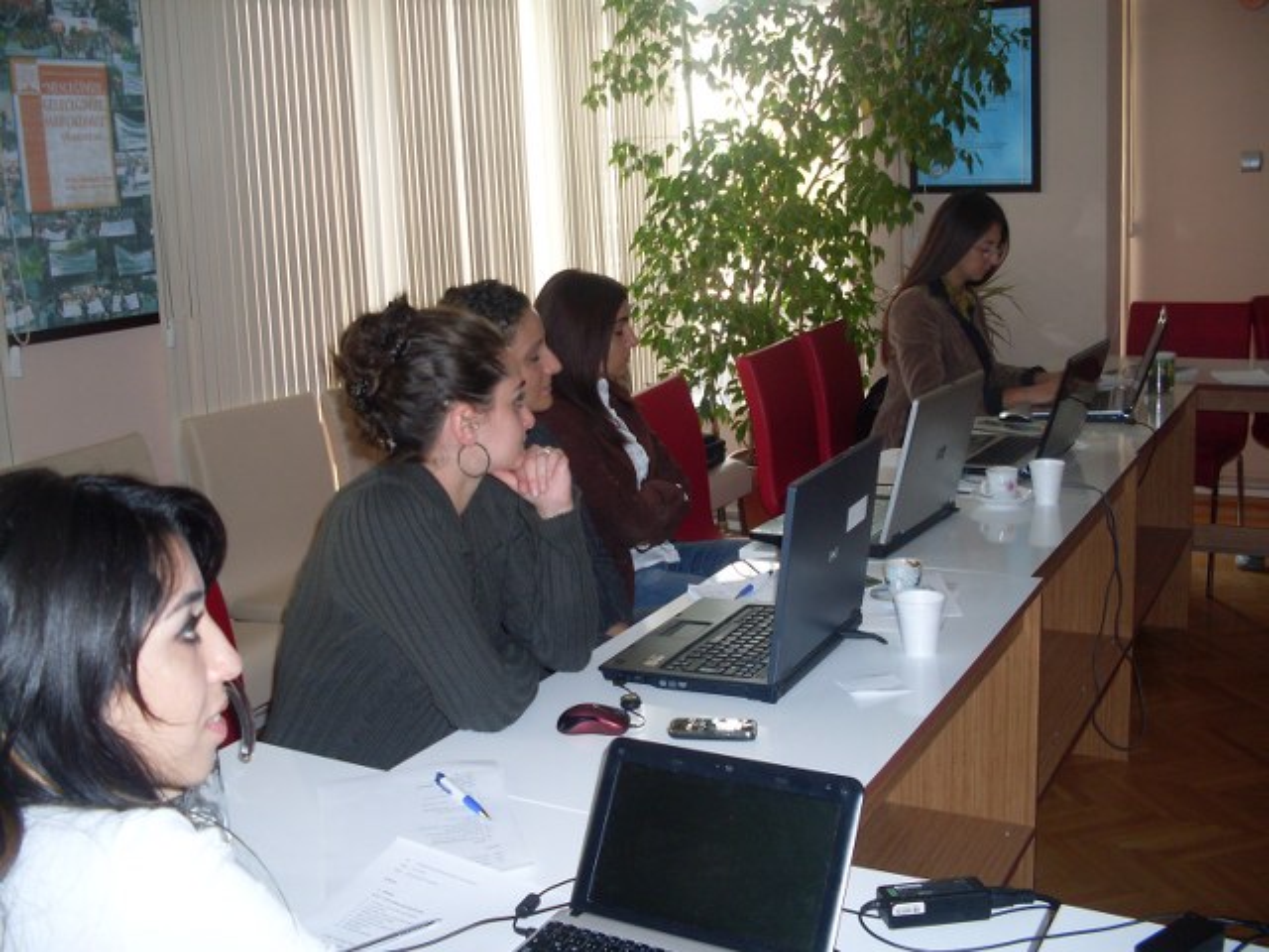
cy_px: 476
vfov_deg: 37.7
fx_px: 1393
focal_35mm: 38
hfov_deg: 49.0
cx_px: 634
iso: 100
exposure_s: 1/45
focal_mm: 6.3
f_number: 2.8
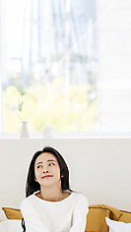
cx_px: 7
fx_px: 931
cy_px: 145
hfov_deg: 8.0
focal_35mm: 151
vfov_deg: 14.2
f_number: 2.8
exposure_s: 1/160
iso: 100
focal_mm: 85
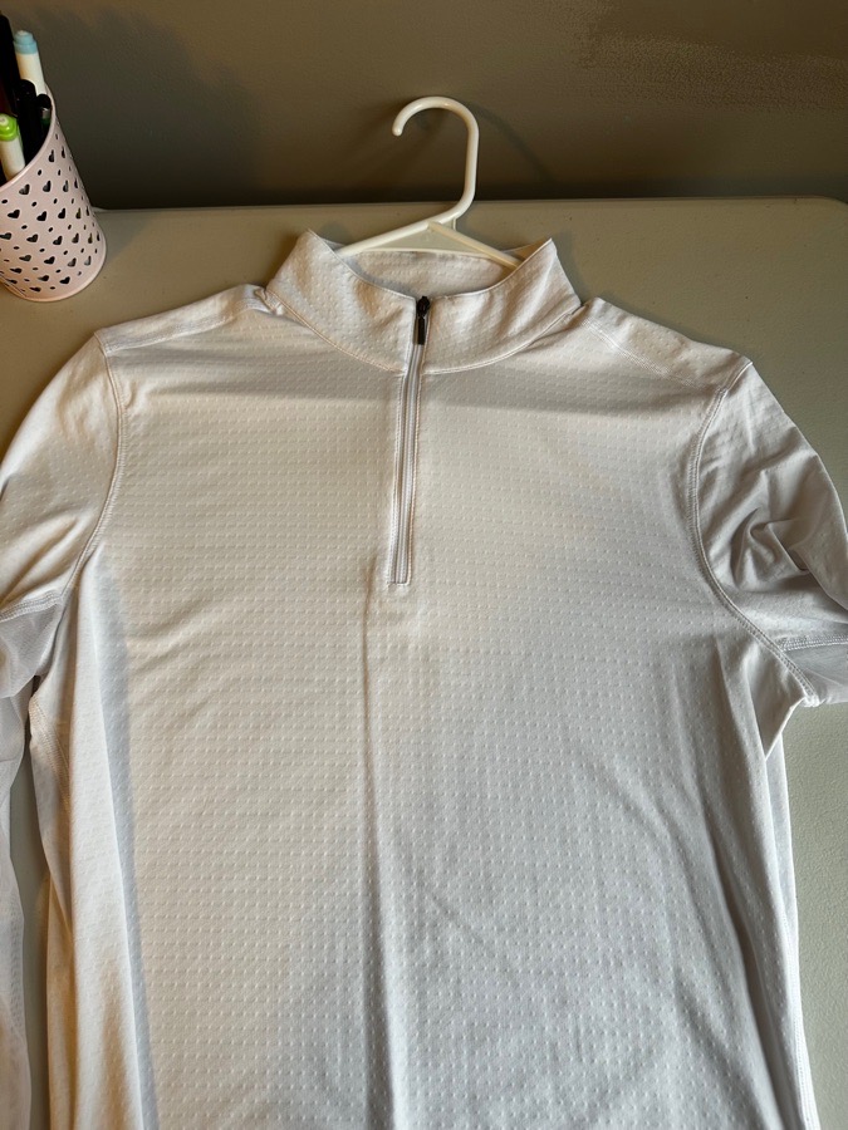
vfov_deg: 71.6
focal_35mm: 24
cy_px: 565
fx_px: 784
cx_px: 424
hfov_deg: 56.8
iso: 125
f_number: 1.78
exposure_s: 1/60
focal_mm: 6.86
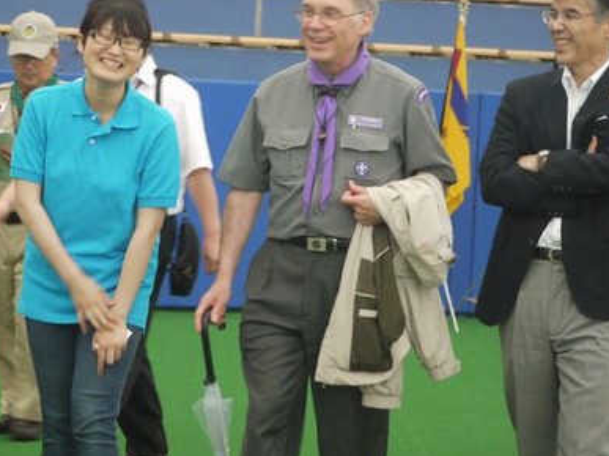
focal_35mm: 173
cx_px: 327
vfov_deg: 8.6
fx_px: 3043
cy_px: 179
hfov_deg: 11.4
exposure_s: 1/50
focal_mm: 67
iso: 800
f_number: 4.2
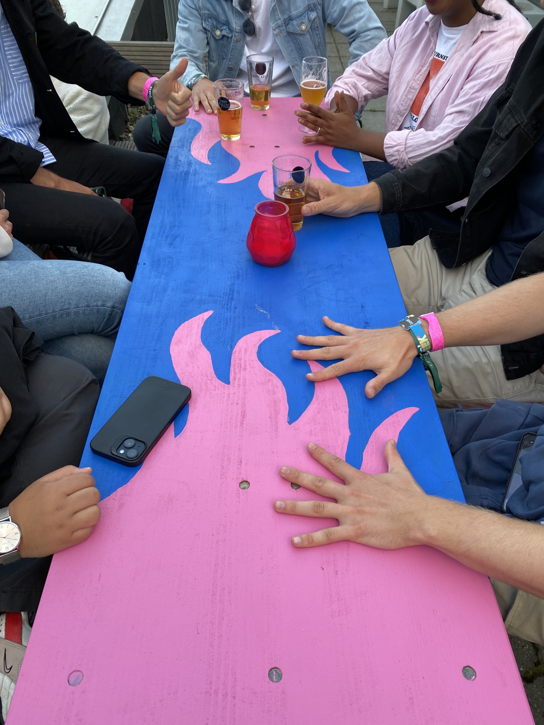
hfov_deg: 53.1
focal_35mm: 26
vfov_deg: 67.3
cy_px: 362
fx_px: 545
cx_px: 272
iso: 50
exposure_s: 1/122
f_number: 1.8
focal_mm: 4.25
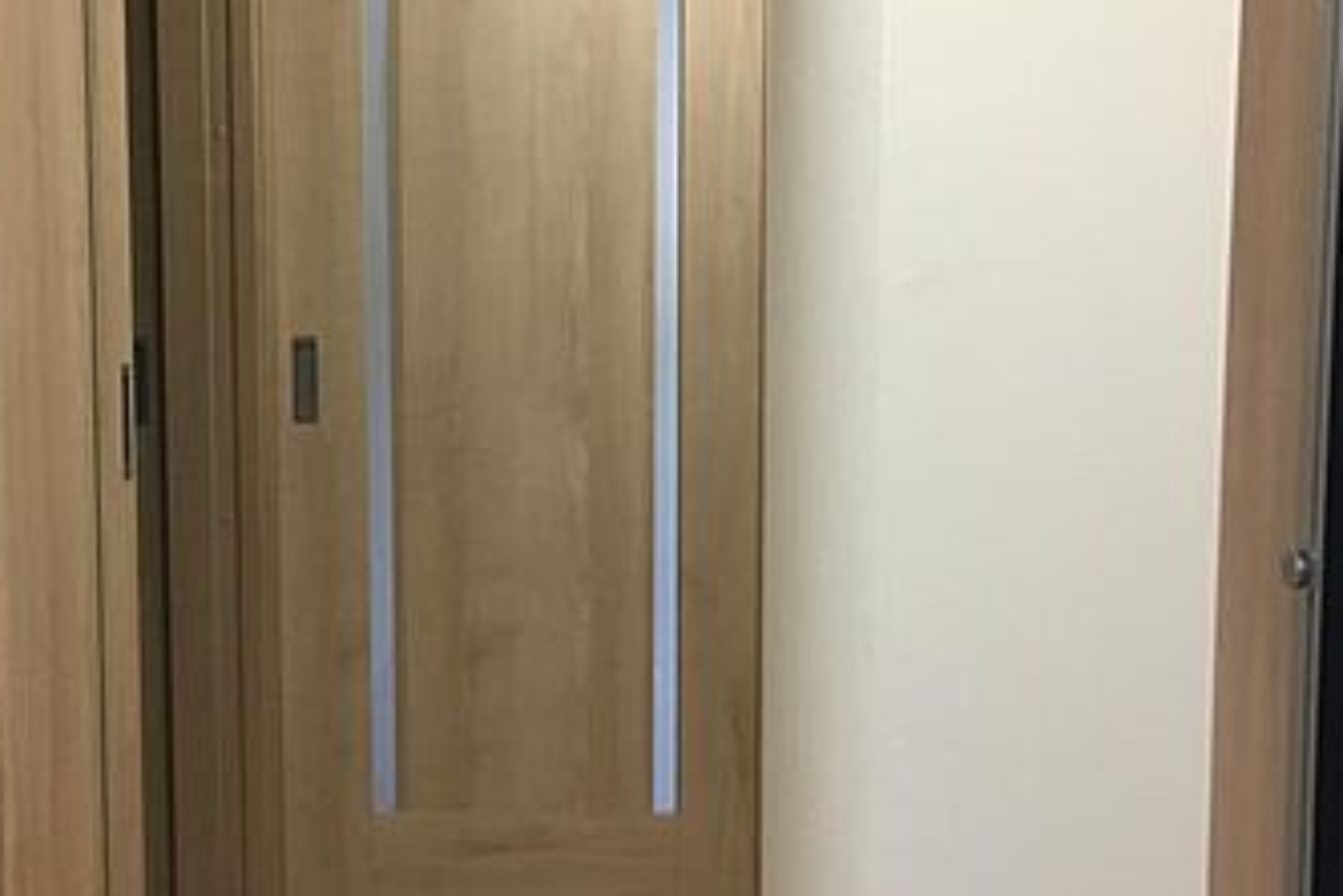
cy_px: 513
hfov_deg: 34.2
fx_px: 2164
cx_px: 460
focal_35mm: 58
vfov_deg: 23.4
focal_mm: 4.15
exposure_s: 1/30
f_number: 2.2
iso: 160
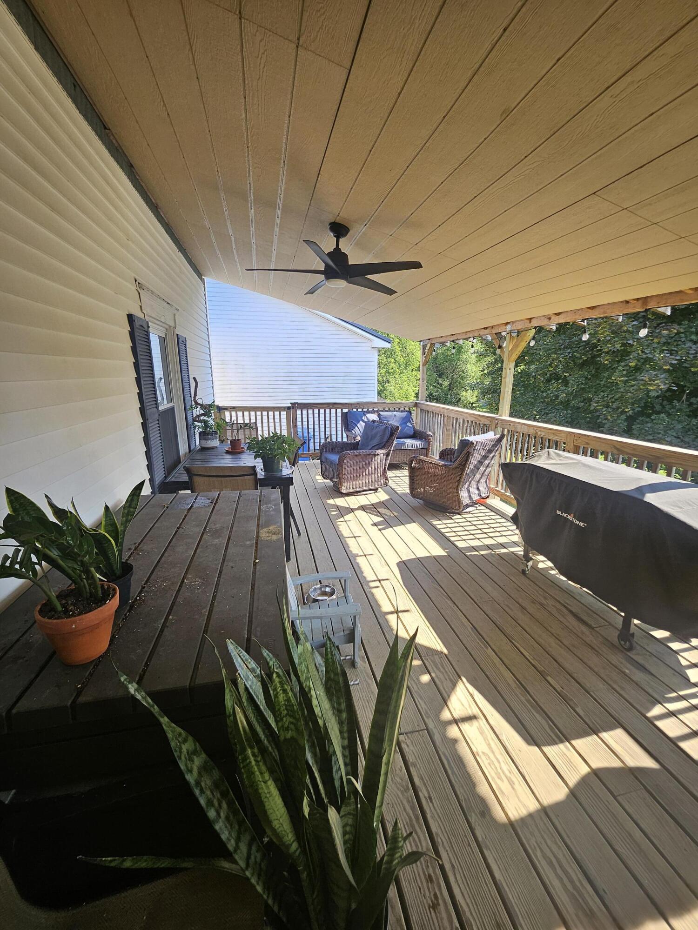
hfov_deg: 89.9
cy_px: 465
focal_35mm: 13
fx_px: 350
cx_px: 349
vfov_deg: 106.2
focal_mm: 1.74
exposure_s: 1/129
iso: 32
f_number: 2.2
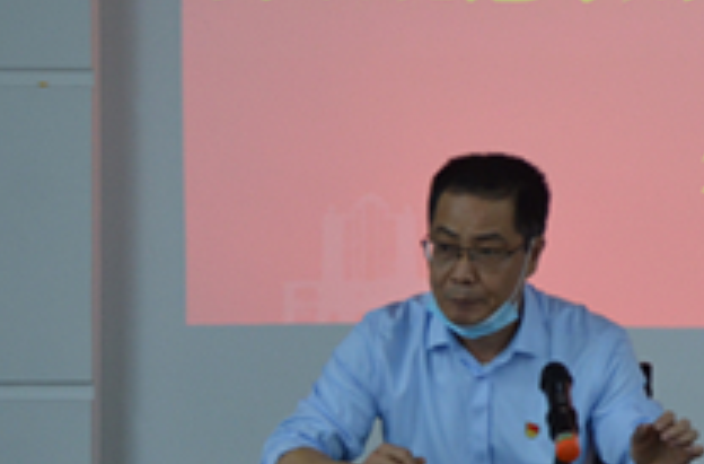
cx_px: 866
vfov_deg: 9.2
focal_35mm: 147
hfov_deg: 13.6
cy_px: 129
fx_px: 2864
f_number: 4.2
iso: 560
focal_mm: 34
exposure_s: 1/60
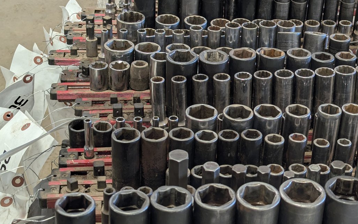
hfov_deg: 27.2
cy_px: 86
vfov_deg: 17.4
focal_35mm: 75
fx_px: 732
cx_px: 252
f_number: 1.85
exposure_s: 1/24
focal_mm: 6.81
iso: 62
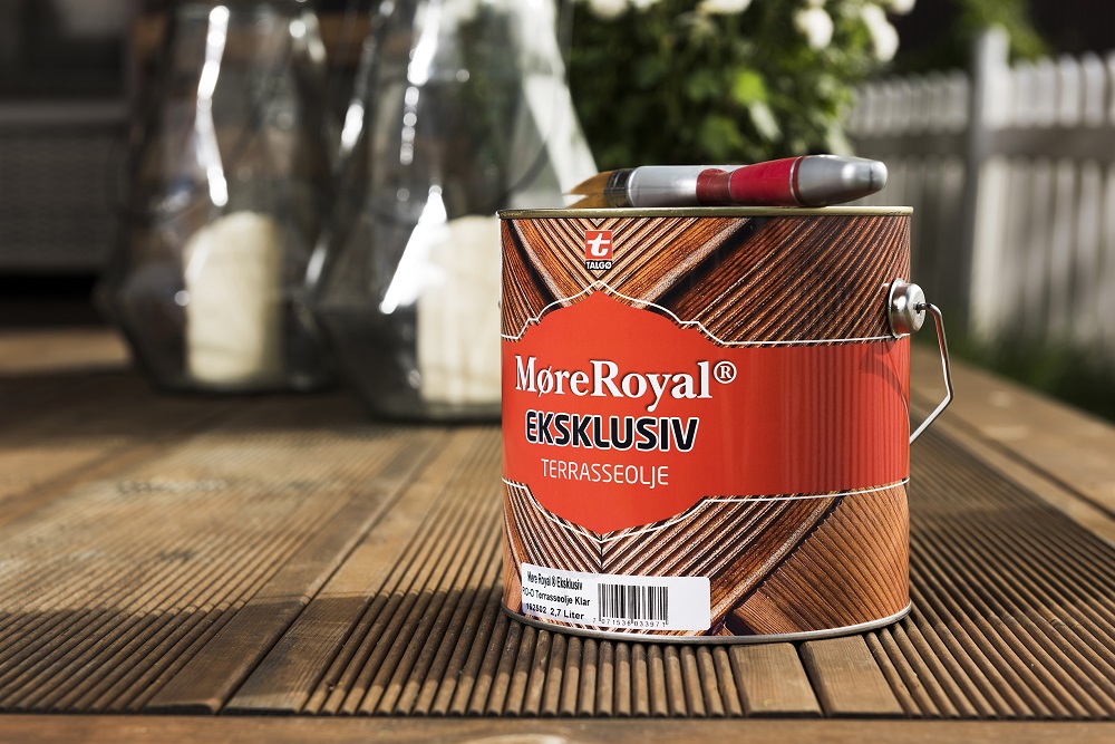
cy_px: 372
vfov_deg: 19.5
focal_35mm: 70
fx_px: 2168
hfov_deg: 28.8
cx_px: 558
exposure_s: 1/160
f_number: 6.3
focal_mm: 70
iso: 64
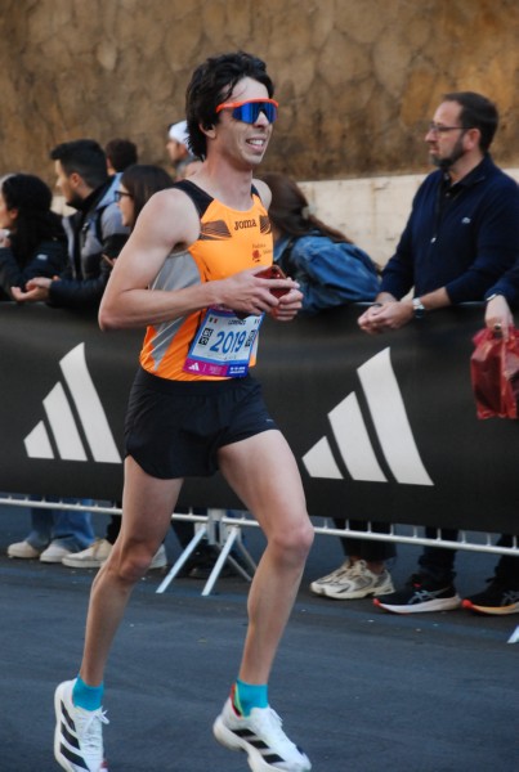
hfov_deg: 9.7
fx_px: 3065
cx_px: 260
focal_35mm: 142
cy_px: 386
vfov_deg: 14.4
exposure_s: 1/320
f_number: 5.6
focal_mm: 95
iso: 1000
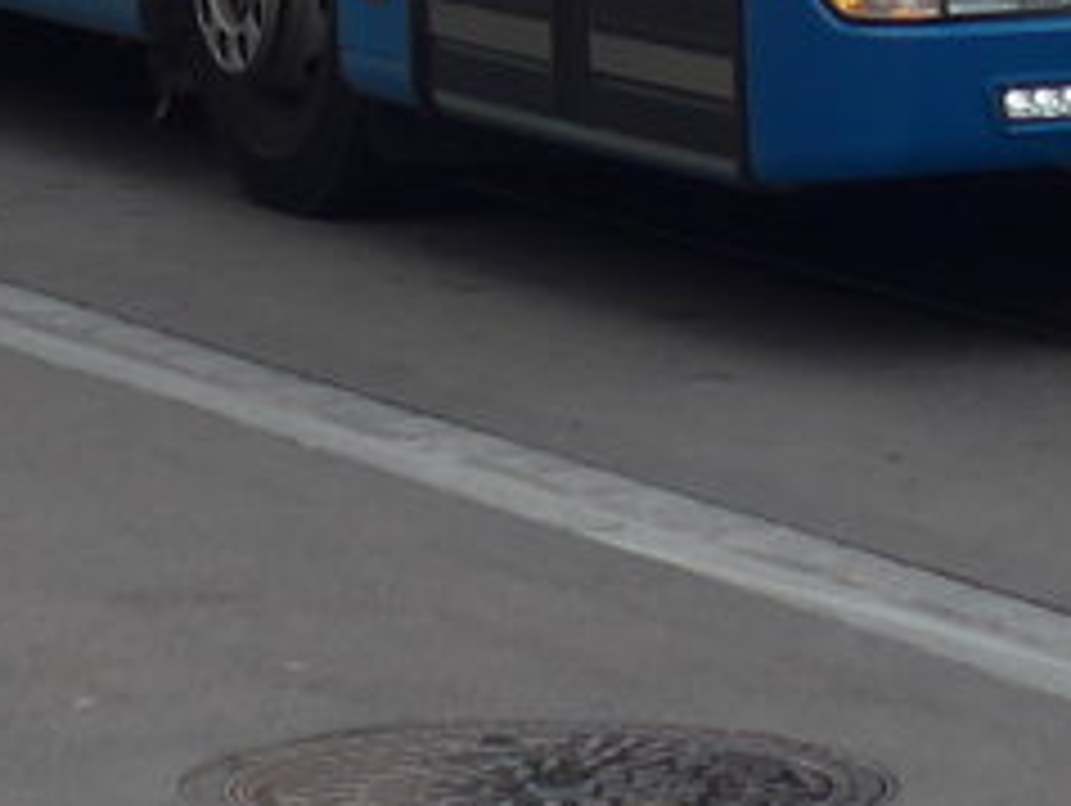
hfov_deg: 7.5
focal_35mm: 262
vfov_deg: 5.5
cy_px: -919
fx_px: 8114
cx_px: 729
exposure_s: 1/800
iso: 80
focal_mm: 10.7
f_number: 3.3
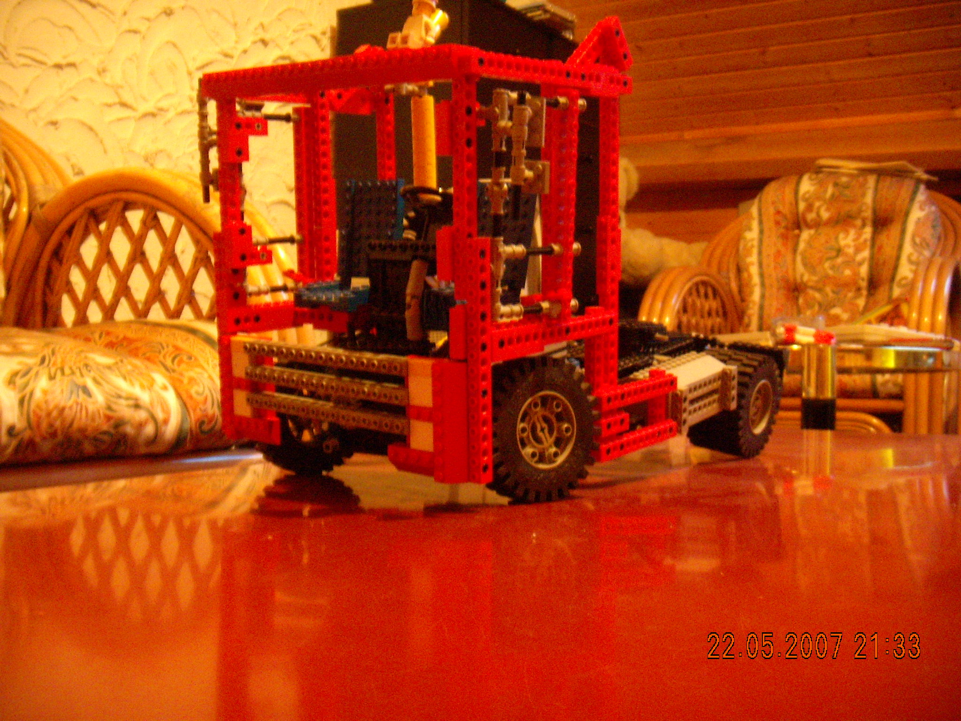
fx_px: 1055
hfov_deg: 49.0
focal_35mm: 38
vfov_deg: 37.7
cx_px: 480
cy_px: 360
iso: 400
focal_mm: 6.4
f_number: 3.5
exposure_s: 1/1.21
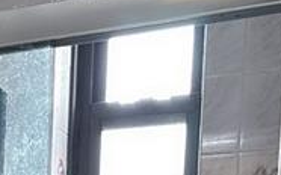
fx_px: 804
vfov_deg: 10.4
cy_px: 451
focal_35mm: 105
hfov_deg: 18.3
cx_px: -97
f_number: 1.78
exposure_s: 1/60
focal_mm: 6.76
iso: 320
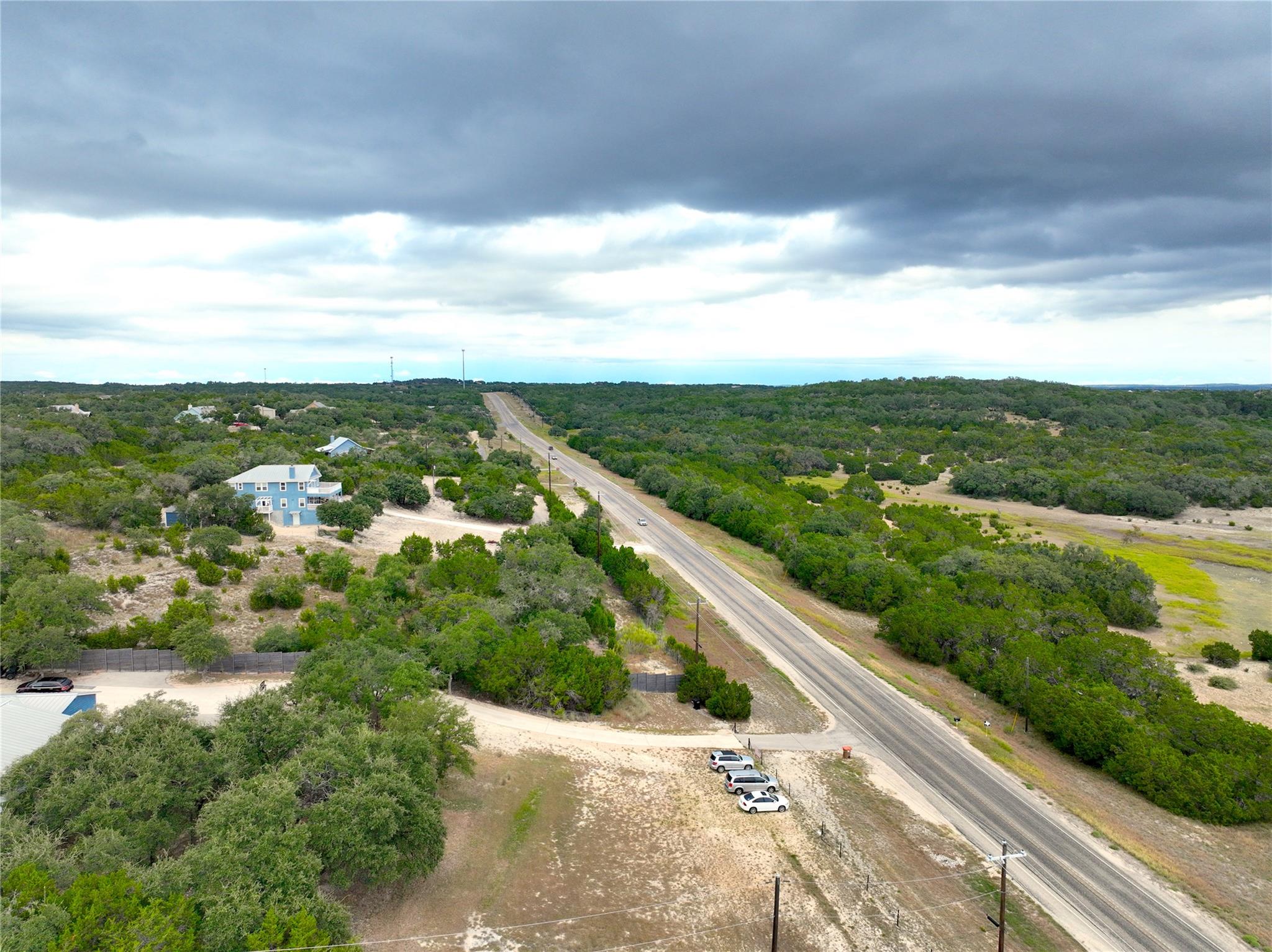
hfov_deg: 71.6
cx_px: 636
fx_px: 881
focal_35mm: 24
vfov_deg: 56.8
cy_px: 476
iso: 130
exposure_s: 1/1000
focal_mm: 12.29
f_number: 2.8
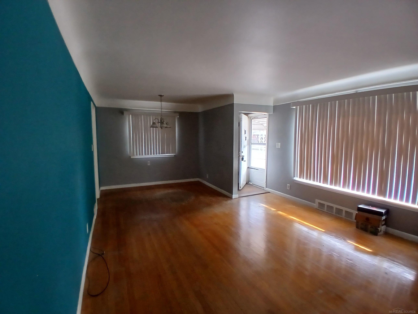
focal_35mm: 17
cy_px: 157
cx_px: 209
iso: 125
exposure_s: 1/30
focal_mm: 1.4
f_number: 2.2
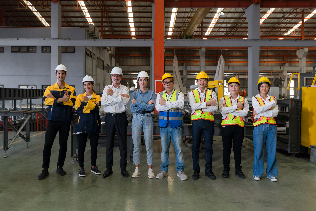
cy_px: 106
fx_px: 263
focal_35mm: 30
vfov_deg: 43.6
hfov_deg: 61.9
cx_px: 158
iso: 400
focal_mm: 30
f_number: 4.5
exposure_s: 1/30
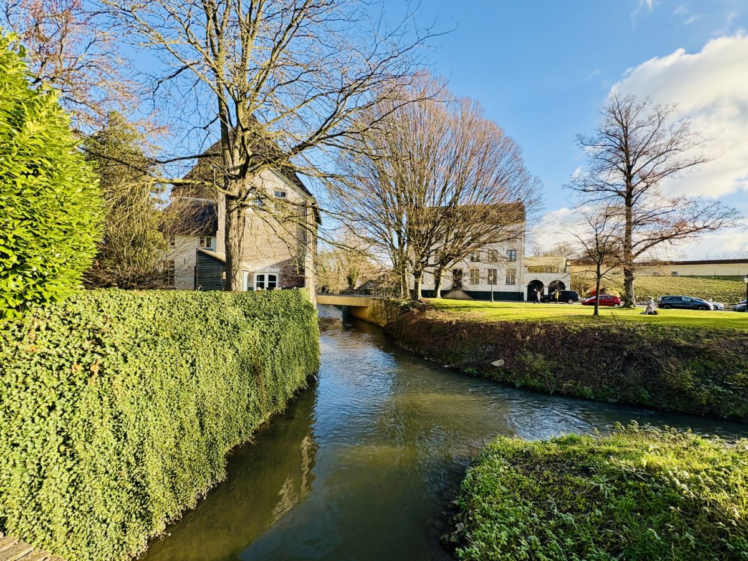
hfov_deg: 102.1
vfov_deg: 85.7
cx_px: 374
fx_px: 303
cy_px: 280
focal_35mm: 14
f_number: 2.2
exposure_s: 1/412
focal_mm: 2.22
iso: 64
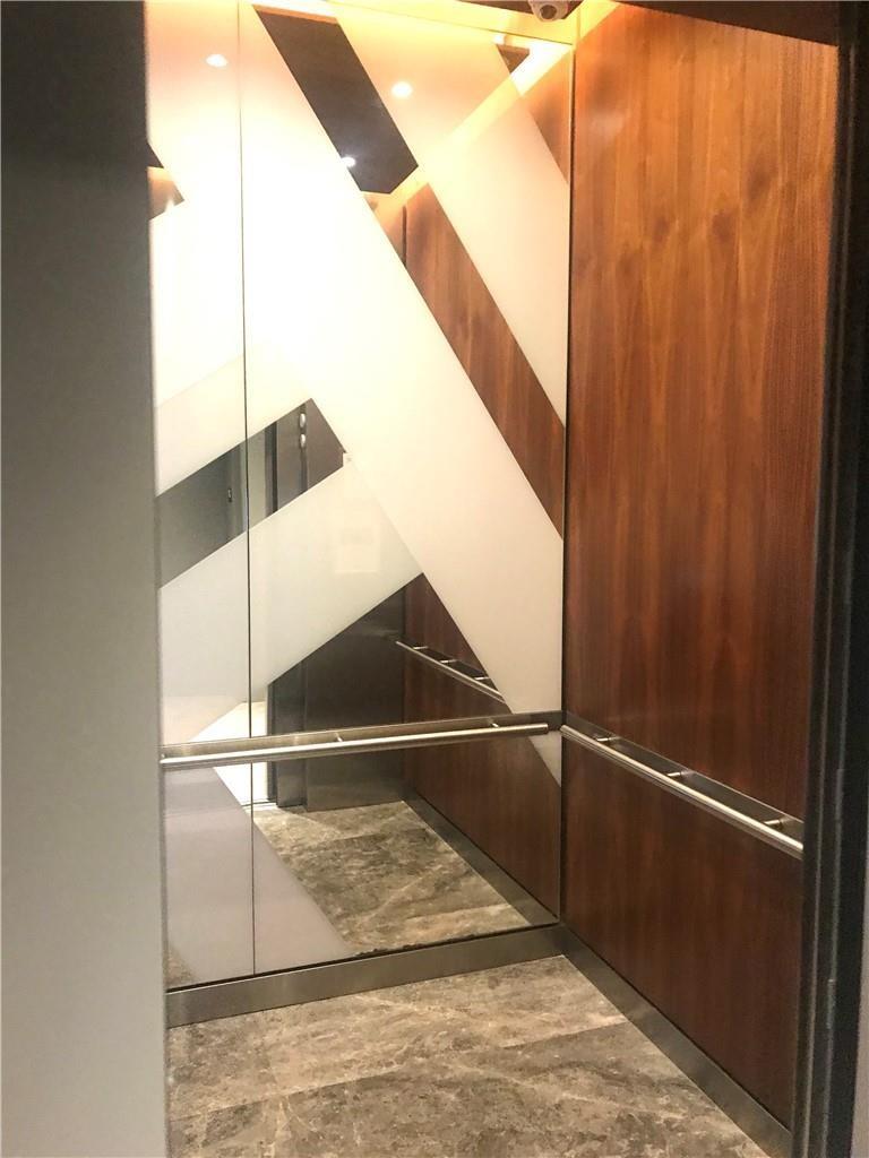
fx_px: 937
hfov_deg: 49.7
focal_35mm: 28
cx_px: 434
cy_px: 579
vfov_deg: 63.4
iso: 100
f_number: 1.8
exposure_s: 1/12
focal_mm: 3.99
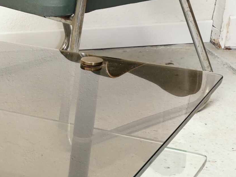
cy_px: 200
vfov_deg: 12.3
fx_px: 804
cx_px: -147
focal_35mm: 118
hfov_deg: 15.1
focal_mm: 5.58
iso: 80
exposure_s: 1/100
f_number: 1.8
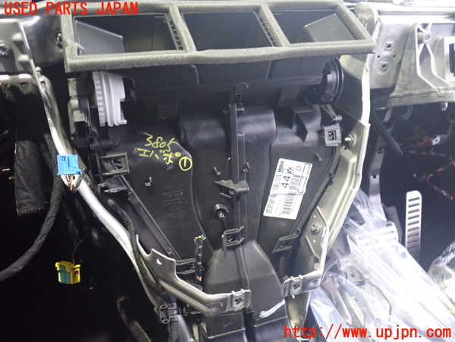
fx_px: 394
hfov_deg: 60.0
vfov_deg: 46.8
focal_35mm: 30
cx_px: 228
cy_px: 171
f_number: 2.3
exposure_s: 1/25
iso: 800
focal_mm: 5.4
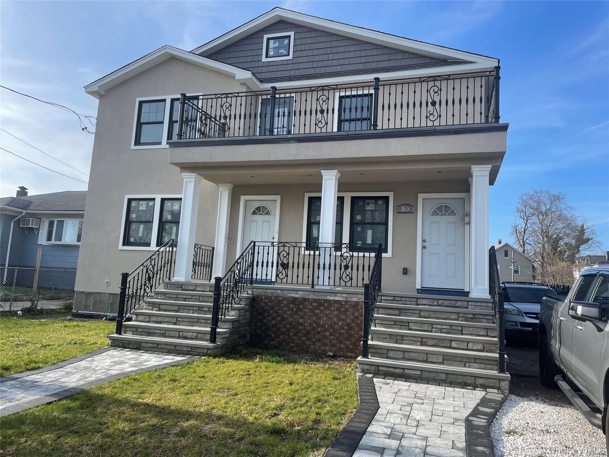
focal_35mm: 26
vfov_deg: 53.1
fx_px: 457
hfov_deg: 67.3
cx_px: 304
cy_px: 228
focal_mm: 4.2
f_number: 1.6
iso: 32
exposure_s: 1/1401
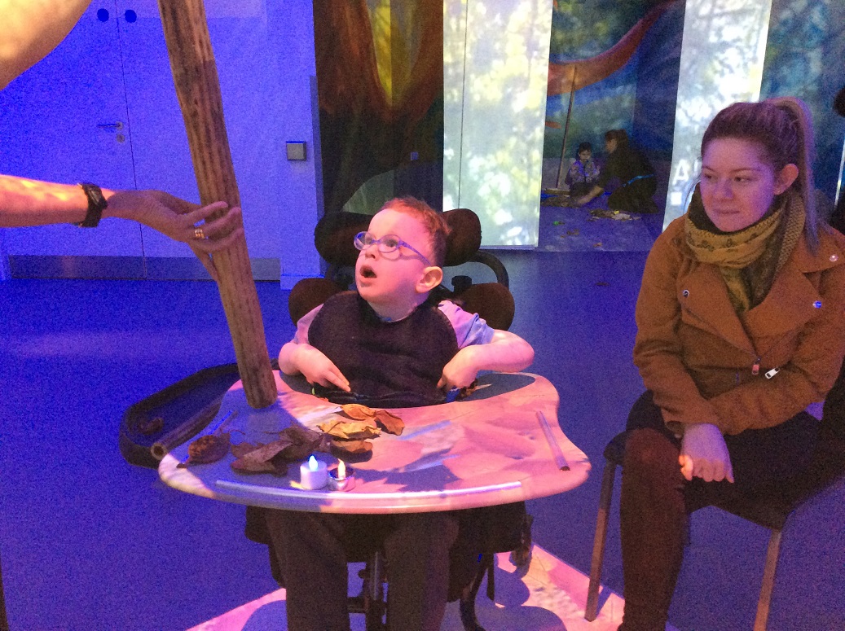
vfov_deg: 44.1
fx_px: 780
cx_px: 422
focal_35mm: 32
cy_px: 316
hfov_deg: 56.9
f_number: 2.4
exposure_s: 1/17
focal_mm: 3.3
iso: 250
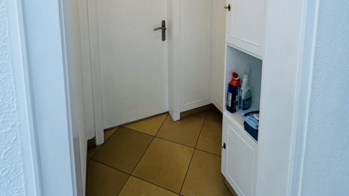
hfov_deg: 83.9
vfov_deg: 46.4
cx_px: 177
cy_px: 8
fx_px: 194
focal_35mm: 21
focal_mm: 2.22
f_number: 2.2
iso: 100
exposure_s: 1/100
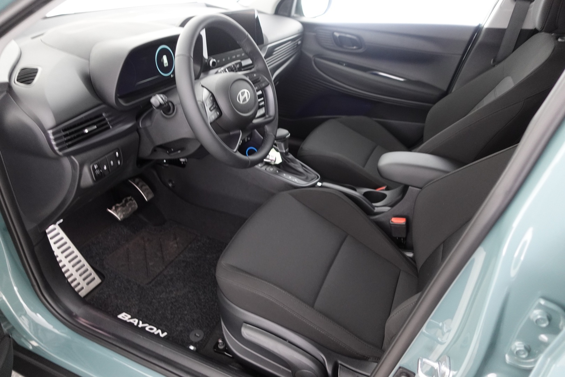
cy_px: 188
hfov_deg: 73.7
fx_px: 377
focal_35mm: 24
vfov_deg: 53.1
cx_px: 282
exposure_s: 1/10
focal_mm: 9.4
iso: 800
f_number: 1.8
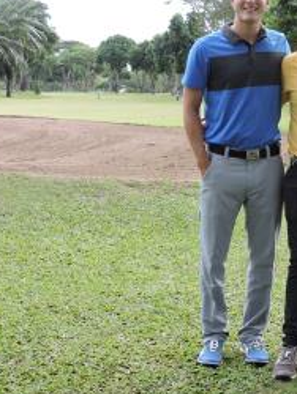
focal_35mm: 77
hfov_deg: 18.6
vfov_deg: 25.2
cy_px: 151
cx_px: 306
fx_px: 879
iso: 100
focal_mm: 7.7
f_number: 3.4
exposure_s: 1/160
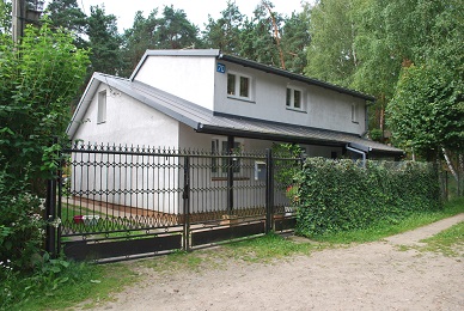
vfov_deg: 48.1
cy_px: 156
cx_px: 232
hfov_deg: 67.3
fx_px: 349
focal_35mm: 27
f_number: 5
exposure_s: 1/200
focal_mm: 18
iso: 100
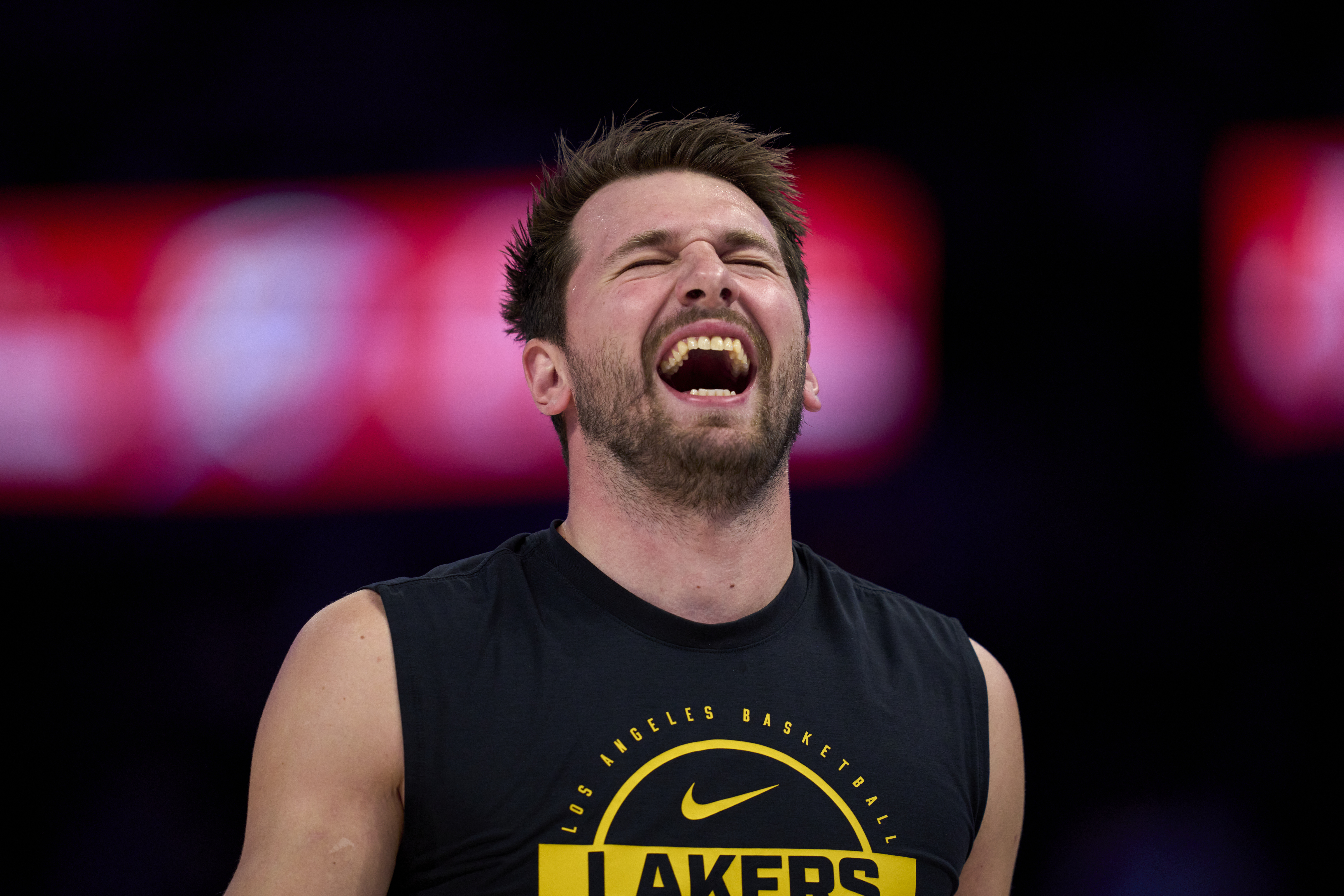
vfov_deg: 3.4
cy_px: 448
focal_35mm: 400
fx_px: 14932
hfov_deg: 5.2
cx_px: 672
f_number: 2.8
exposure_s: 1/1250
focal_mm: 400
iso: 2500
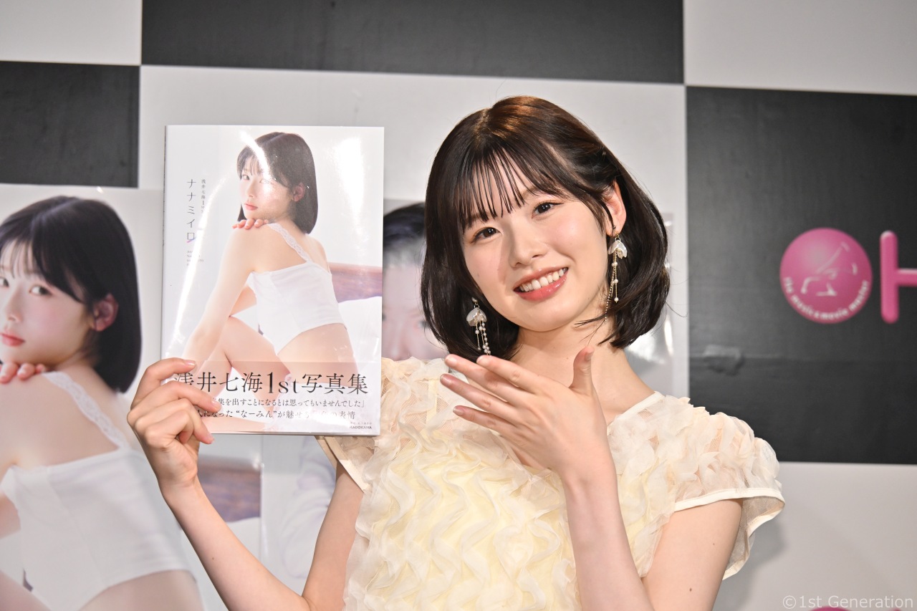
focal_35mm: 145
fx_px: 3693
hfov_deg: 14.2
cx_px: 458
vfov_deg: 9.5
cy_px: 306
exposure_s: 1/200
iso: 1600
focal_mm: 145
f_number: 7.1
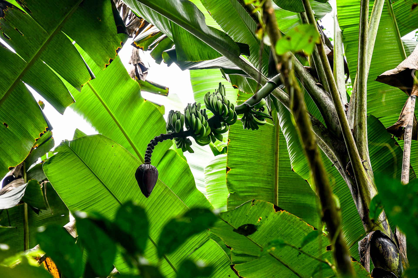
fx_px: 1045
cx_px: 209
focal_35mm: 90
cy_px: 139
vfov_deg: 15.2
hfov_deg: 22.6
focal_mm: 60
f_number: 4.5
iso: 400
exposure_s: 1/250
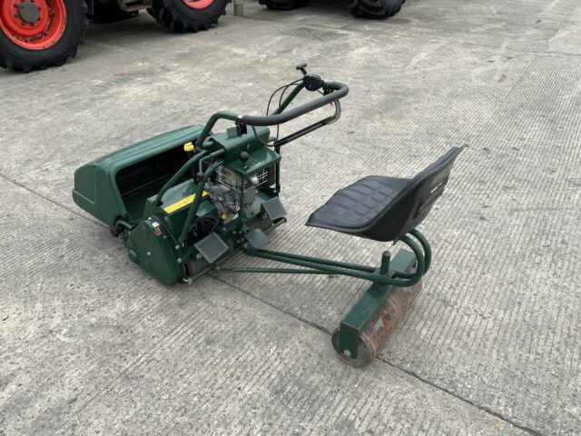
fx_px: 487
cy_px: 218
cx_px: 290
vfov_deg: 48.2
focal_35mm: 29
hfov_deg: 61.7
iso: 16
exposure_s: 1/230
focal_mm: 3
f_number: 1.8
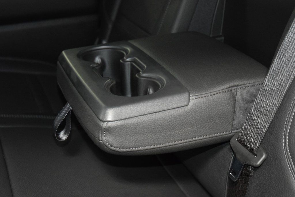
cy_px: 98
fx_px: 492
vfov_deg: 22.6
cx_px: 148
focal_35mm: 60
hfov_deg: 33.4
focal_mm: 40
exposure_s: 1/30
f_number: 4.2
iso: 3200
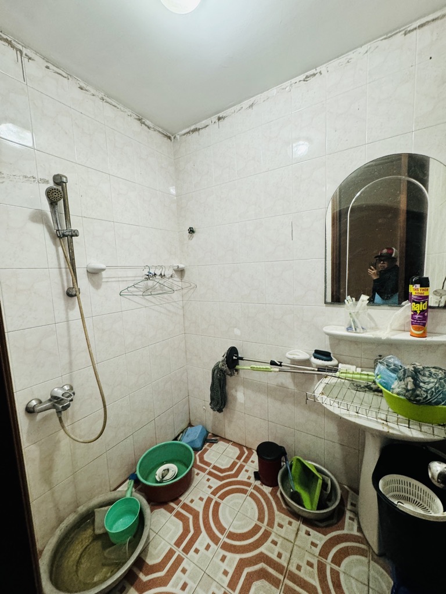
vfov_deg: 102.1
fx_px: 241
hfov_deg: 85.7
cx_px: 223
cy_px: 297
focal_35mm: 14
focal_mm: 2.22
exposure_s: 1/50
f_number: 2.2
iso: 250
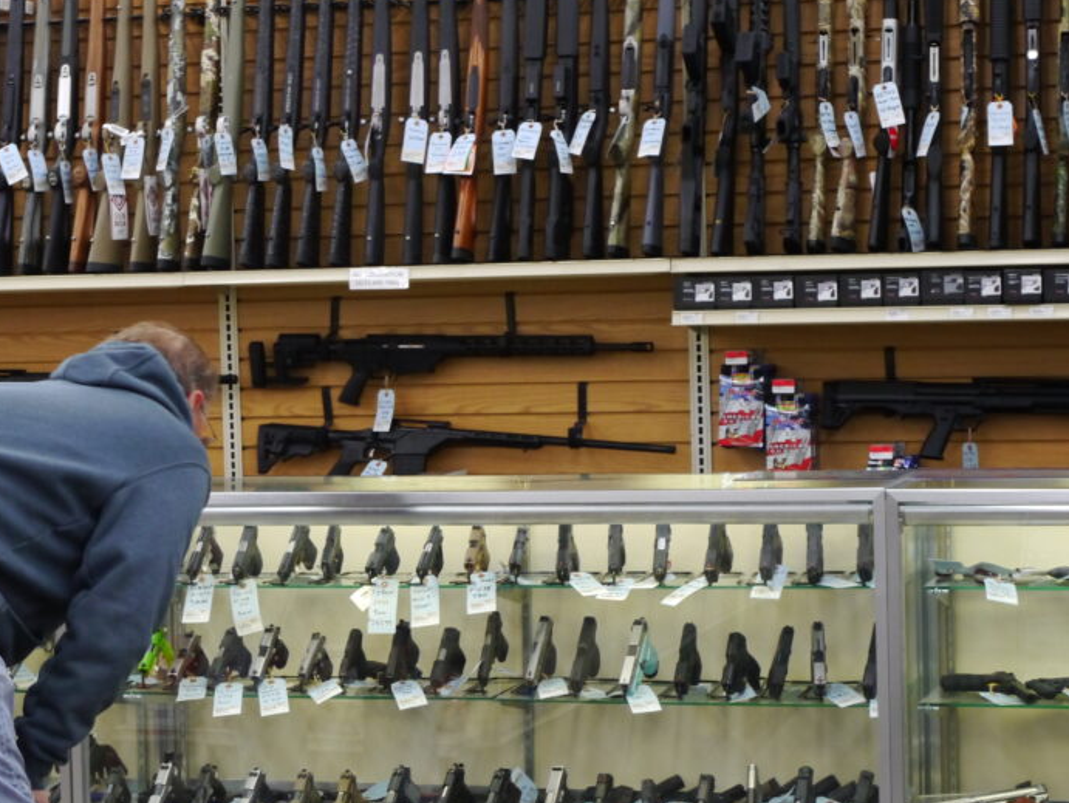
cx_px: 277
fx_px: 3059
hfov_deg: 19.7
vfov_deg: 15.0
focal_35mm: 99
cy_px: 432
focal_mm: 30
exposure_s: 1/20
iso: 800
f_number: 8
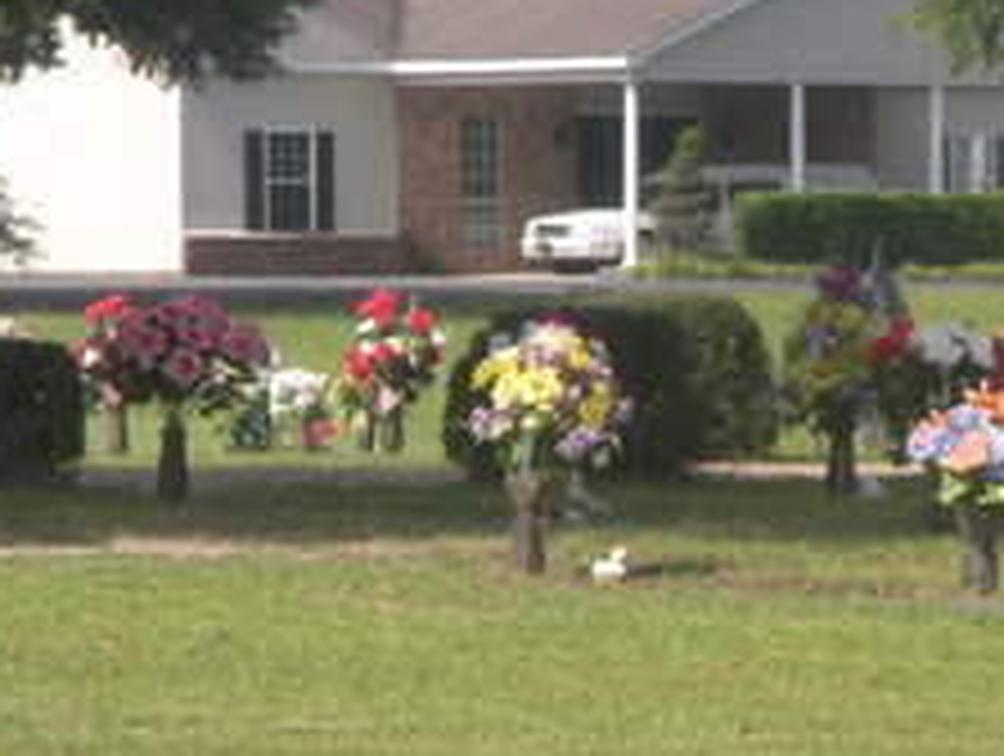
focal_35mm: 545
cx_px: 1013
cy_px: 475
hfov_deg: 3.6
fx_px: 15833
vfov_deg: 2.7
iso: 64
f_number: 5.6
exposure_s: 1/264
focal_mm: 31.5
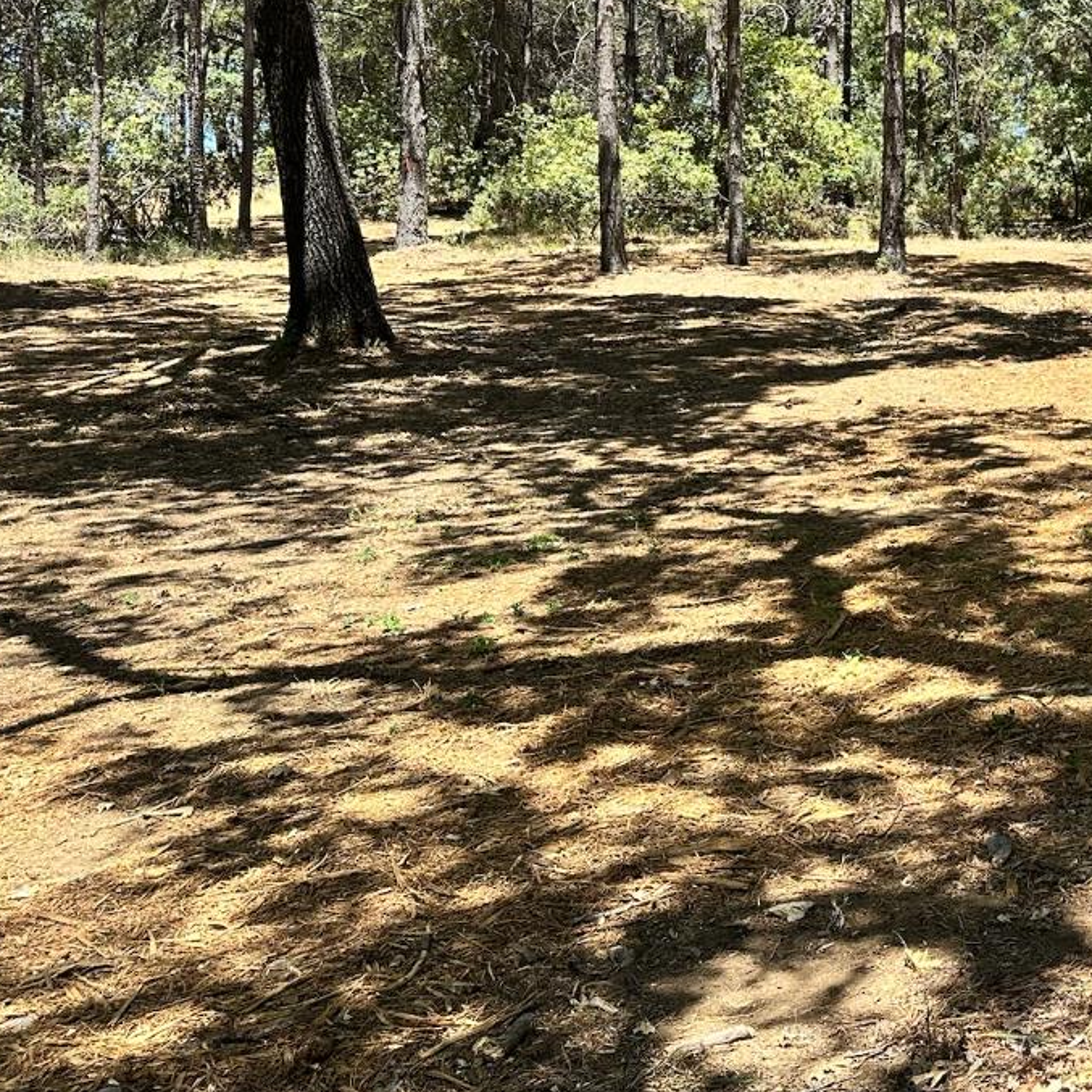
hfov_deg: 32.0
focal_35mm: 47
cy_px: 280
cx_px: 1187
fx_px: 1677
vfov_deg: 35.3
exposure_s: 1/1473
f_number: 1.78
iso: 80
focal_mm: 6.86
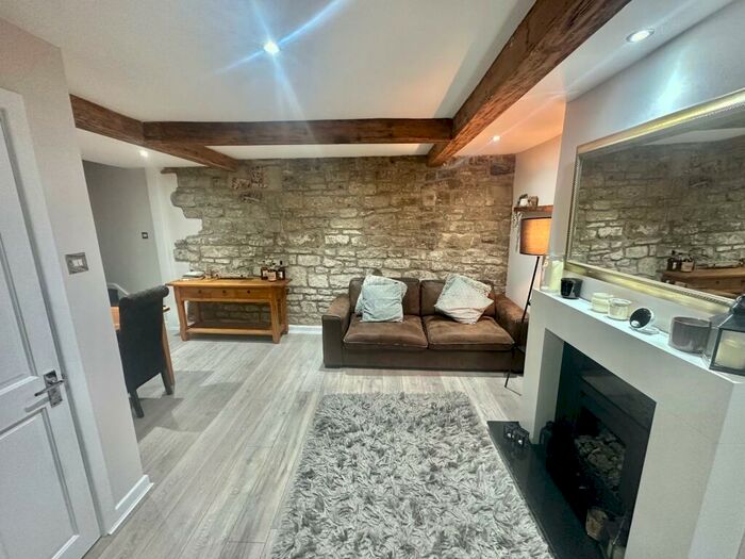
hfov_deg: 102.1
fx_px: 301
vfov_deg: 85.7
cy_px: 280
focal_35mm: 14
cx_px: 372
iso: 400
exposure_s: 1/50
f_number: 2.2
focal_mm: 2.22
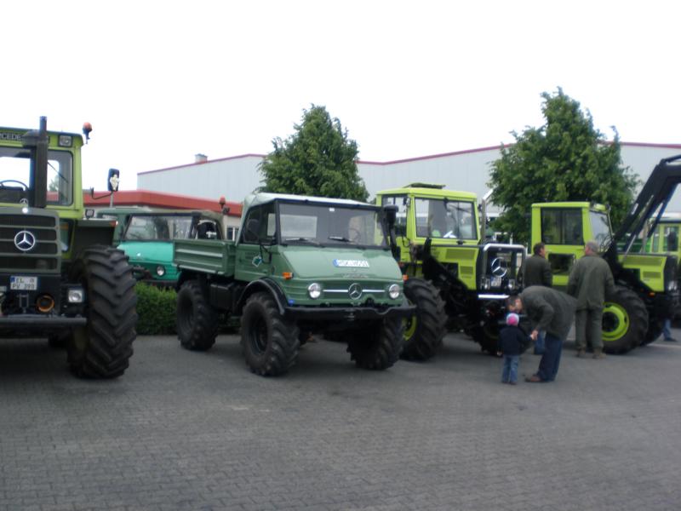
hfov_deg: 49.0
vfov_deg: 37.7
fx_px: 748
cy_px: 256
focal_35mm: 38
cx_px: 340
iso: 50
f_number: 3.1
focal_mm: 6.3
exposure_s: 1/100
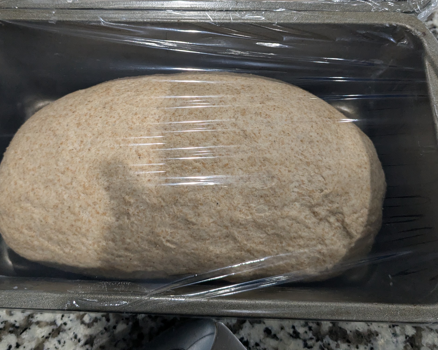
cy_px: 127
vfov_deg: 40.8
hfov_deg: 50.3
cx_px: 216
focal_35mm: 36
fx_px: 467
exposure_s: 1/120
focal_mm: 4.38
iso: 350
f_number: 1.73
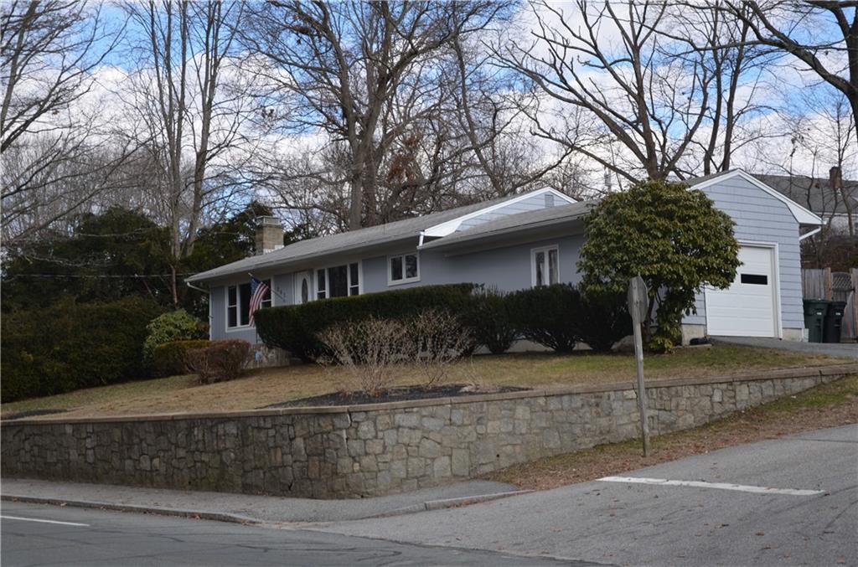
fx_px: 1498
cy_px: 284
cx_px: 429
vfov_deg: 21.4
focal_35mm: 63
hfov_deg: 32.0
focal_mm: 42
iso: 100
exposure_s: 1/250
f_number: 5
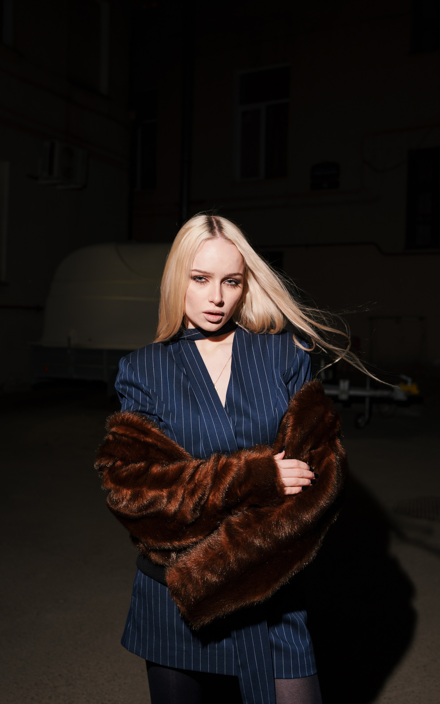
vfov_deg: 54.0
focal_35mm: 36
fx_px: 691
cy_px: 354
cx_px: 212
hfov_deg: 35.3
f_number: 4
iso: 100
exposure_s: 1/200
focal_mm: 35
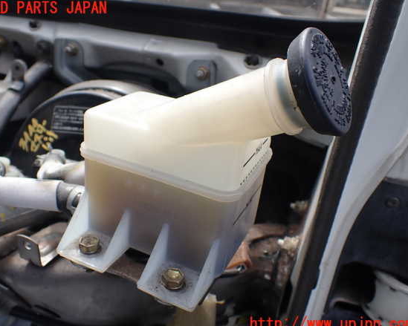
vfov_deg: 45.8
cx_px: 195
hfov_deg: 55.6
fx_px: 386
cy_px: 166
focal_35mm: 32
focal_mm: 5.4
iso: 100
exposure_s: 1/320
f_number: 3.2
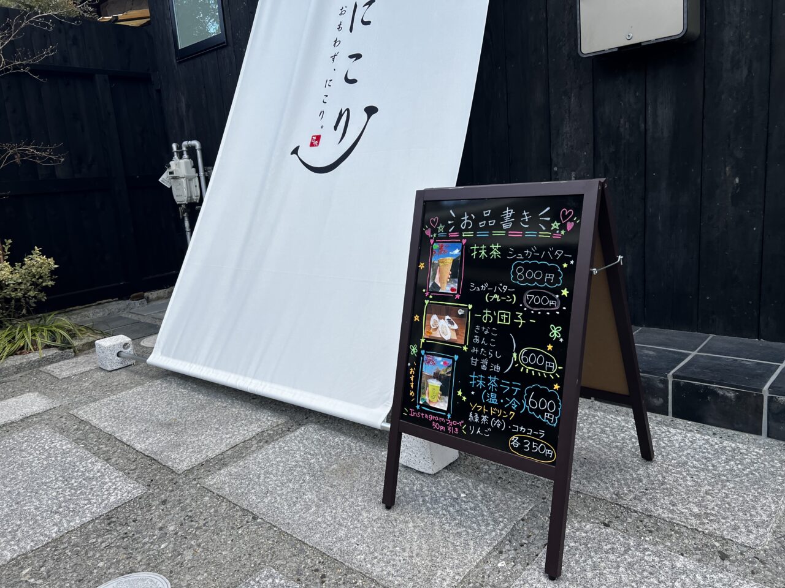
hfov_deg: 67.3
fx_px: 590
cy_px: 294
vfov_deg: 53.1
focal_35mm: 26
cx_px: 392
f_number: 1.5
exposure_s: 1/588
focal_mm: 5.7
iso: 50
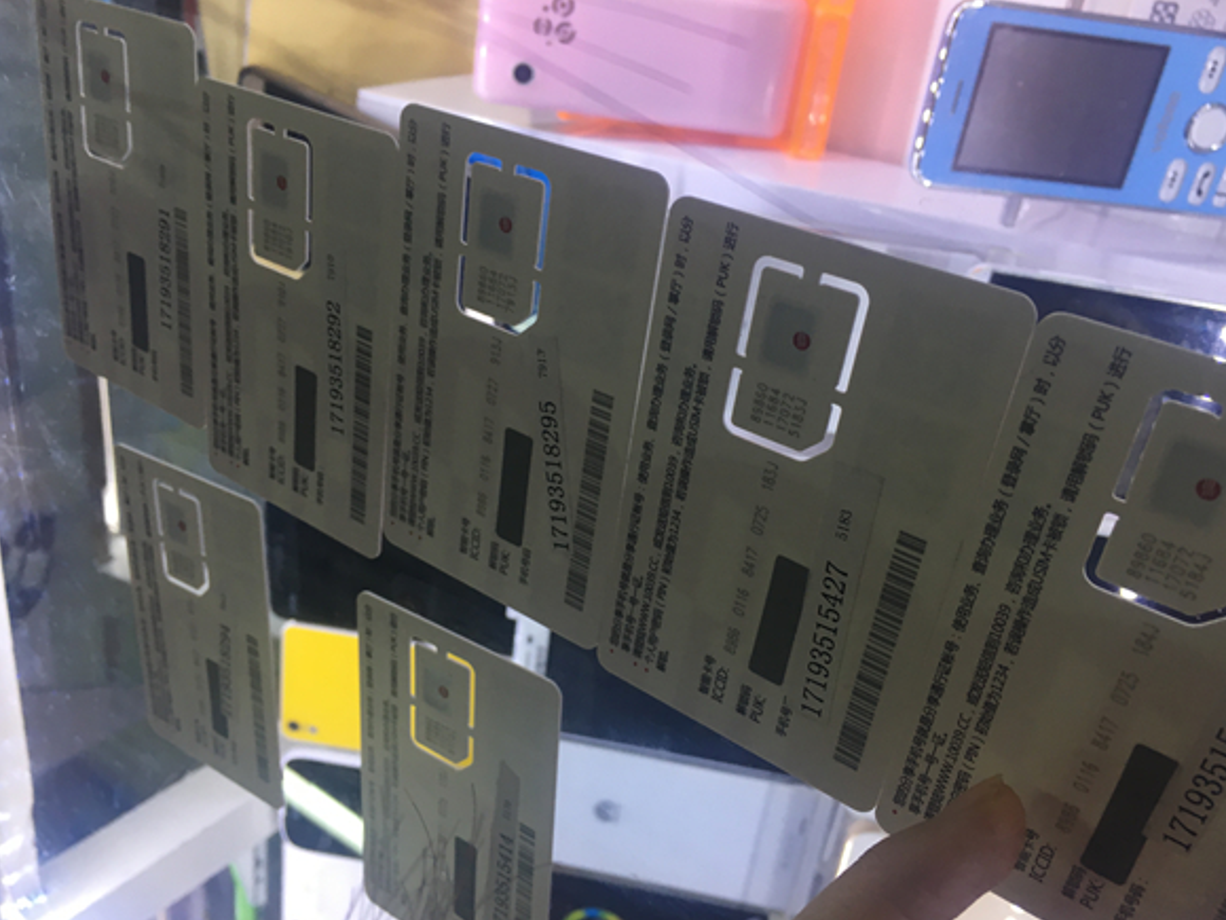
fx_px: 1063
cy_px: 459
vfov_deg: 46.8
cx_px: 617
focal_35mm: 30
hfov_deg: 60.0
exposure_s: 1/33
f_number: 2.2
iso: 32
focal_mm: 4.15
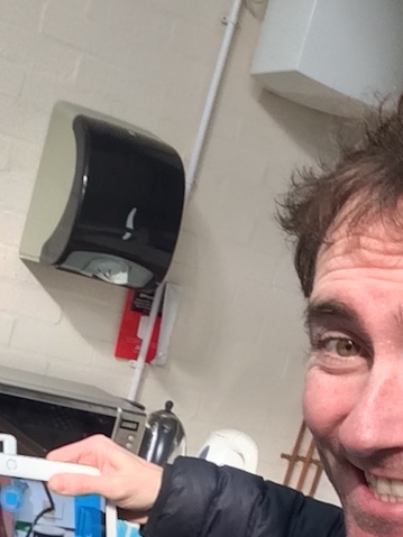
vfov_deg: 26.9
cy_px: 511
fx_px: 1072
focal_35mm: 69
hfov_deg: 21.2
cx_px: 115
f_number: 2.4
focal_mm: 2.15
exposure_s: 1/33
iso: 50
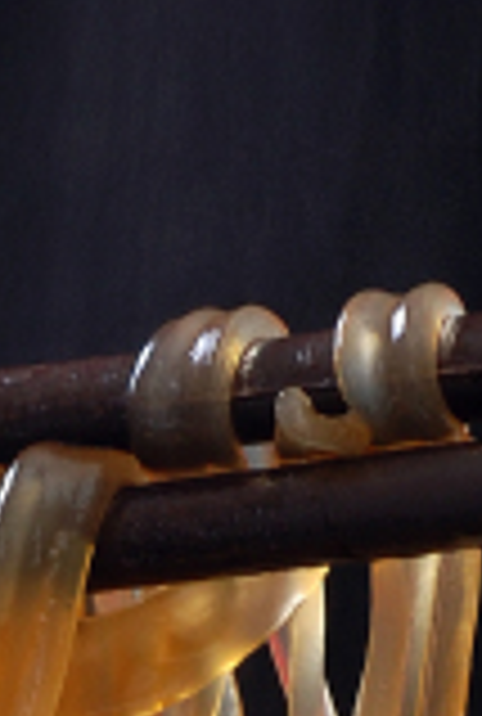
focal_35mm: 578
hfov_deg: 2.4
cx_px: -259
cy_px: 1743
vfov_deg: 3.5
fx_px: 11532
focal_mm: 60
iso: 100
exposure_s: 1/125
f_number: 11
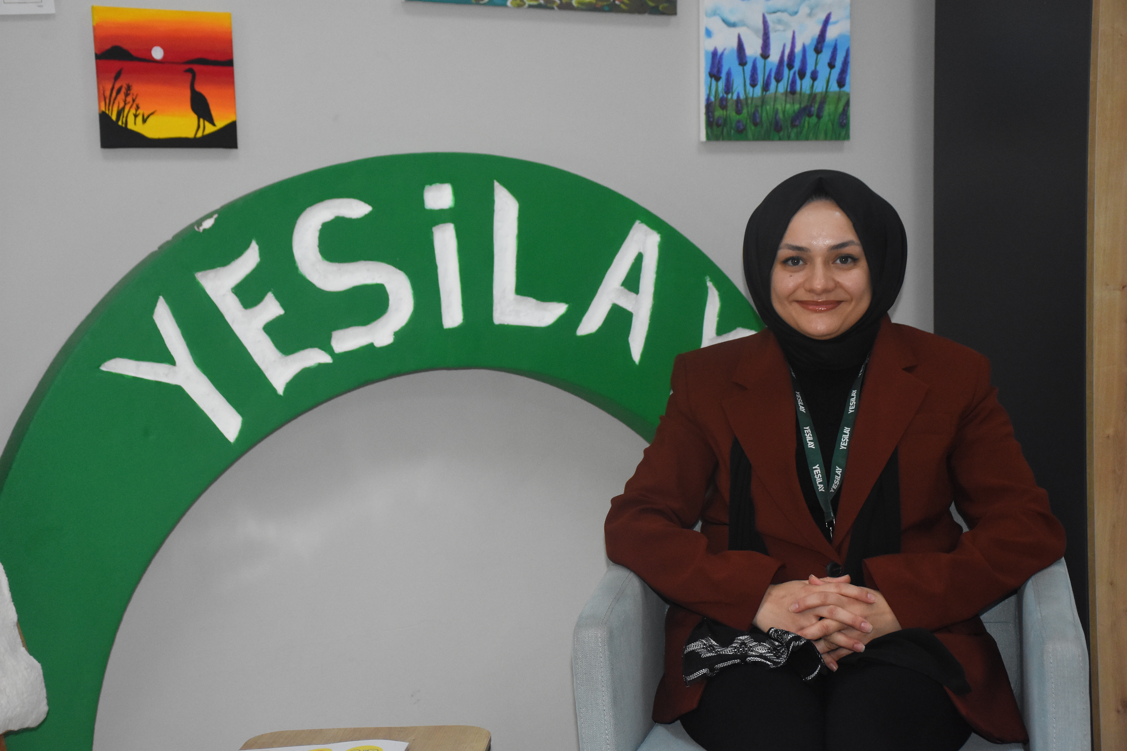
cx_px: 564
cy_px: 376
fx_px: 1878
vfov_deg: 22.6
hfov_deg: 33.4
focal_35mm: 60
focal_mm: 40
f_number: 5.6
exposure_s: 1/250
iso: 2500
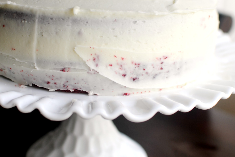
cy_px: 54
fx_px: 521
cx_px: 104
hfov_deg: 25.4
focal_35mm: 80
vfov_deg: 17.1
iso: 100
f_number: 2.2
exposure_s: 1/100
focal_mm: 35
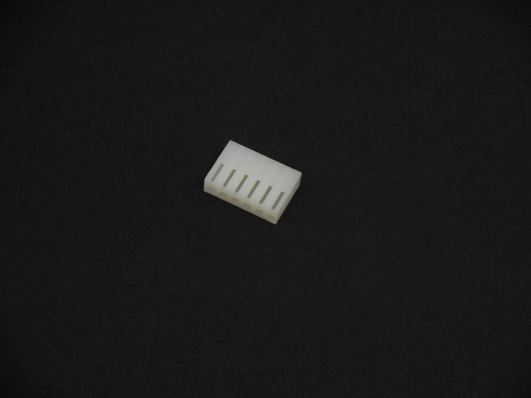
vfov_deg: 14.5
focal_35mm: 102
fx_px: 1565
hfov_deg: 19.3
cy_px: 199
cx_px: 266
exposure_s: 1/60
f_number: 5.8
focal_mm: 18.2
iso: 800
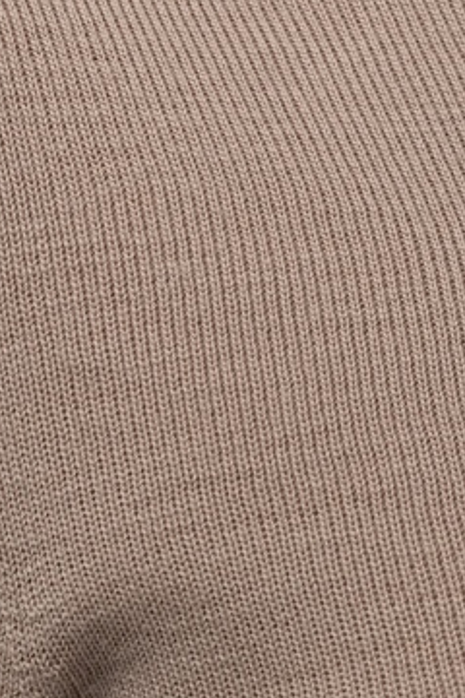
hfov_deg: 2.3
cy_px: -757
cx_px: 761
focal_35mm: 594
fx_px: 11508
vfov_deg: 3.4
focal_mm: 119
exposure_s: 1/125
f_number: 6.3
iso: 200
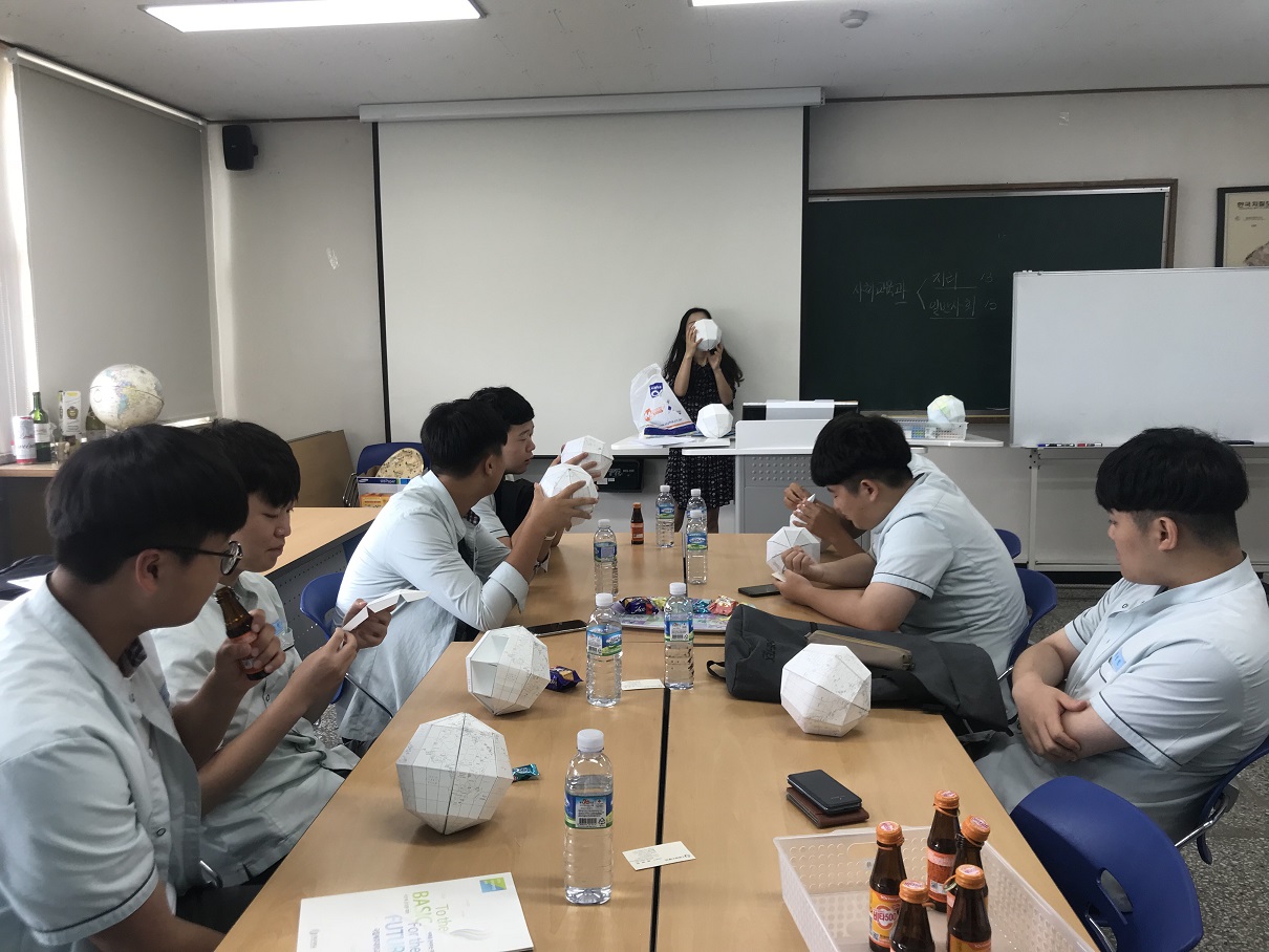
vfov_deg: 49.8
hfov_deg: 63.4
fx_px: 1027
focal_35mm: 28
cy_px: 476
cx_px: 634
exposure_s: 1/60
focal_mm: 3.99
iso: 32
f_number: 1.8
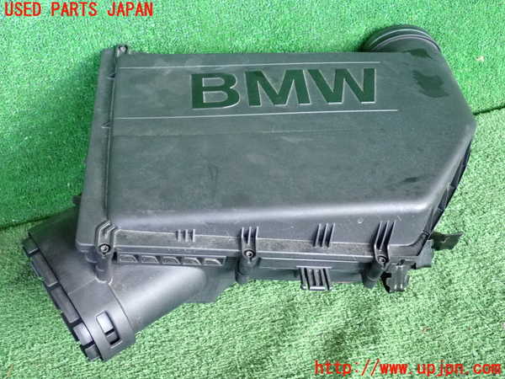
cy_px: 190
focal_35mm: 41
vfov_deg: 35.1
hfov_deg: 45.8
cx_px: 252
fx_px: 598
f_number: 2.8
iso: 1600
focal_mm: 7.31
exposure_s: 1/125
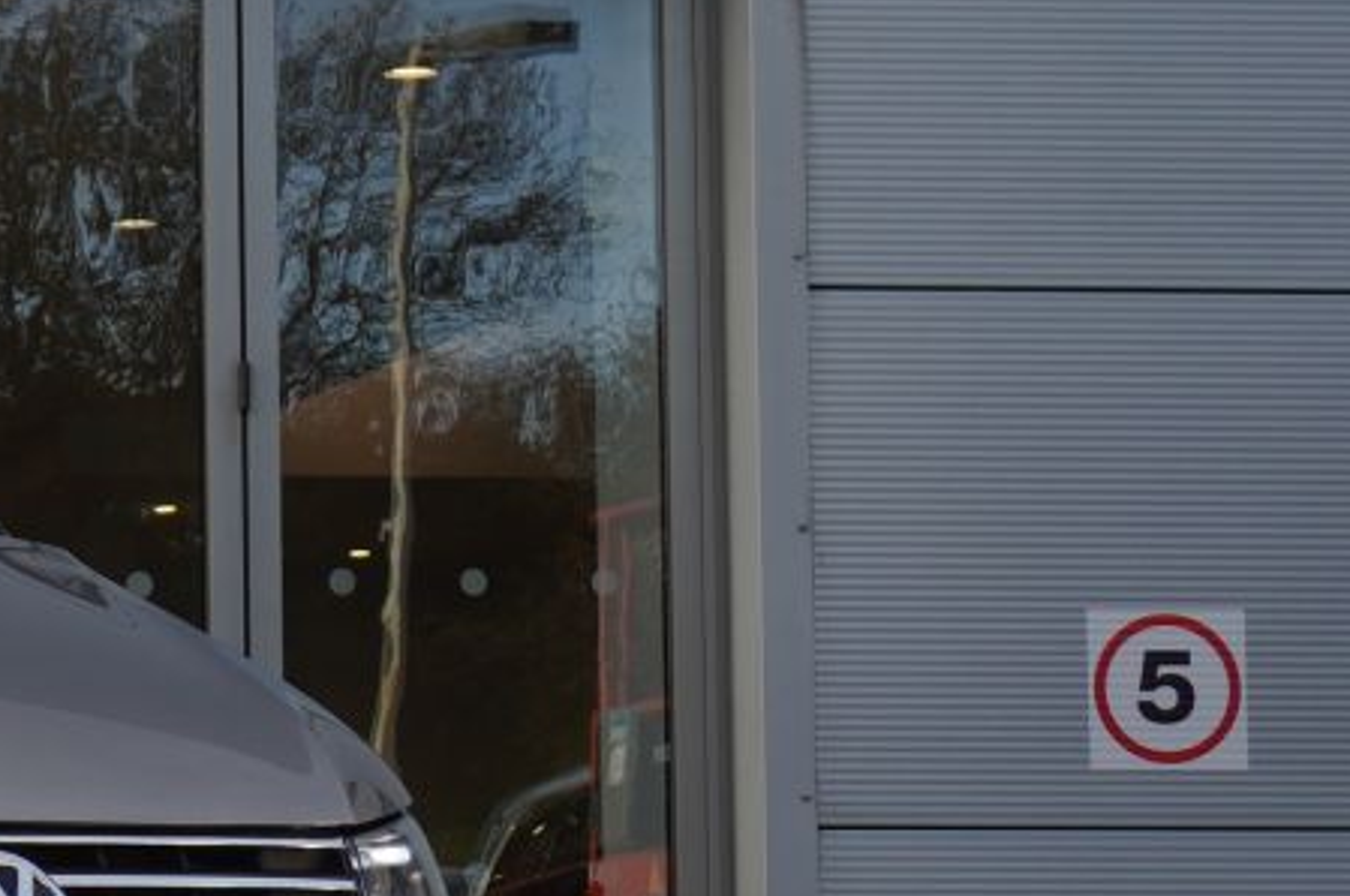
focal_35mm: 166
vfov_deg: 8.3
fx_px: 6208
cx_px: -1037
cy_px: 553
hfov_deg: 11.5
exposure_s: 1/100
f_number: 6.3
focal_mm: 31
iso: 100
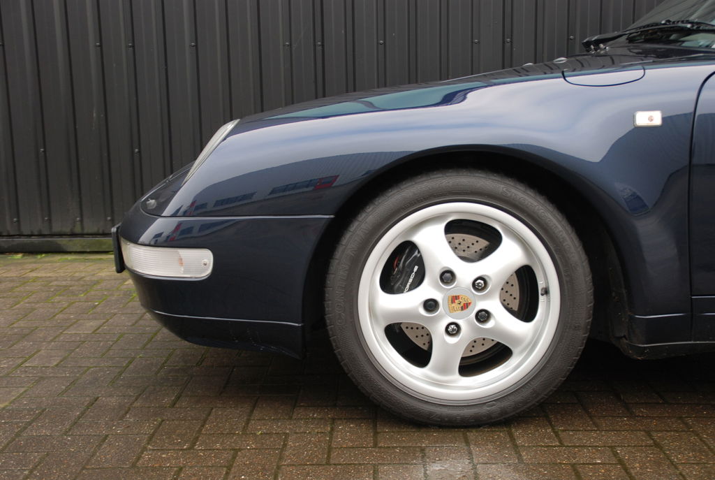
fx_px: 1045
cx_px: 358
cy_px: 240
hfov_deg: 37.8
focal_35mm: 52
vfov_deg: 25.9
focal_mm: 35
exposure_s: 1/50
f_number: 4.2
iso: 200
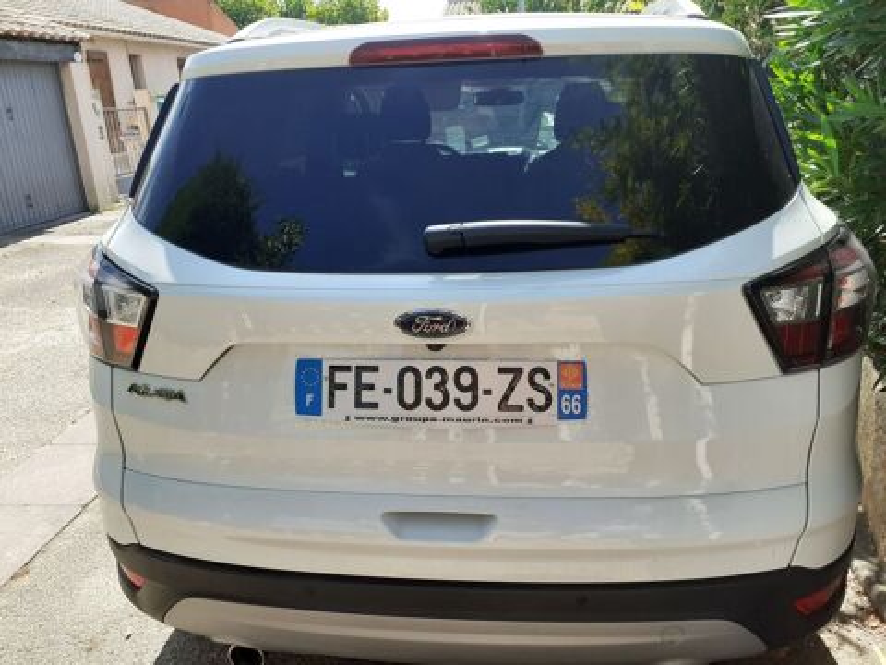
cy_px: 332
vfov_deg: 51.4
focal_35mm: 27
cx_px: 443
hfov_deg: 65.3
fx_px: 691
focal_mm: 3.6
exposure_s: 1/414
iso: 40
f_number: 1.9
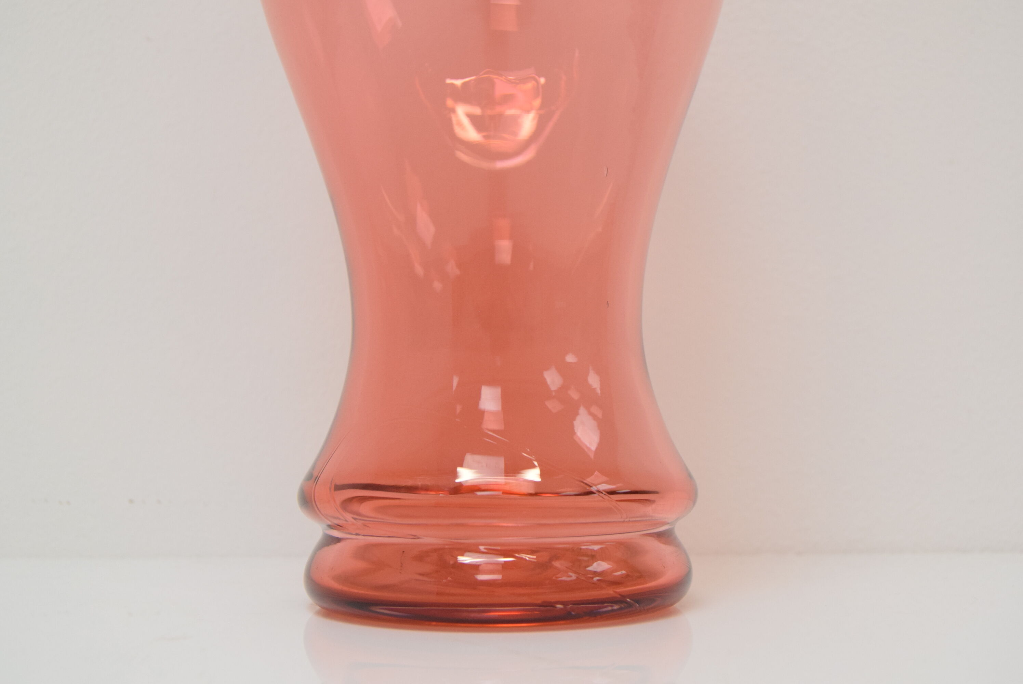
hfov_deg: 41.1
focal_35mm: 48
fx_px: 1365
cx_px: 512
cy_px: 342
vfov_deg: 28.1
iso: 1600
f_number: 7.1
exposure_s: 1/200
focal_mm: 32
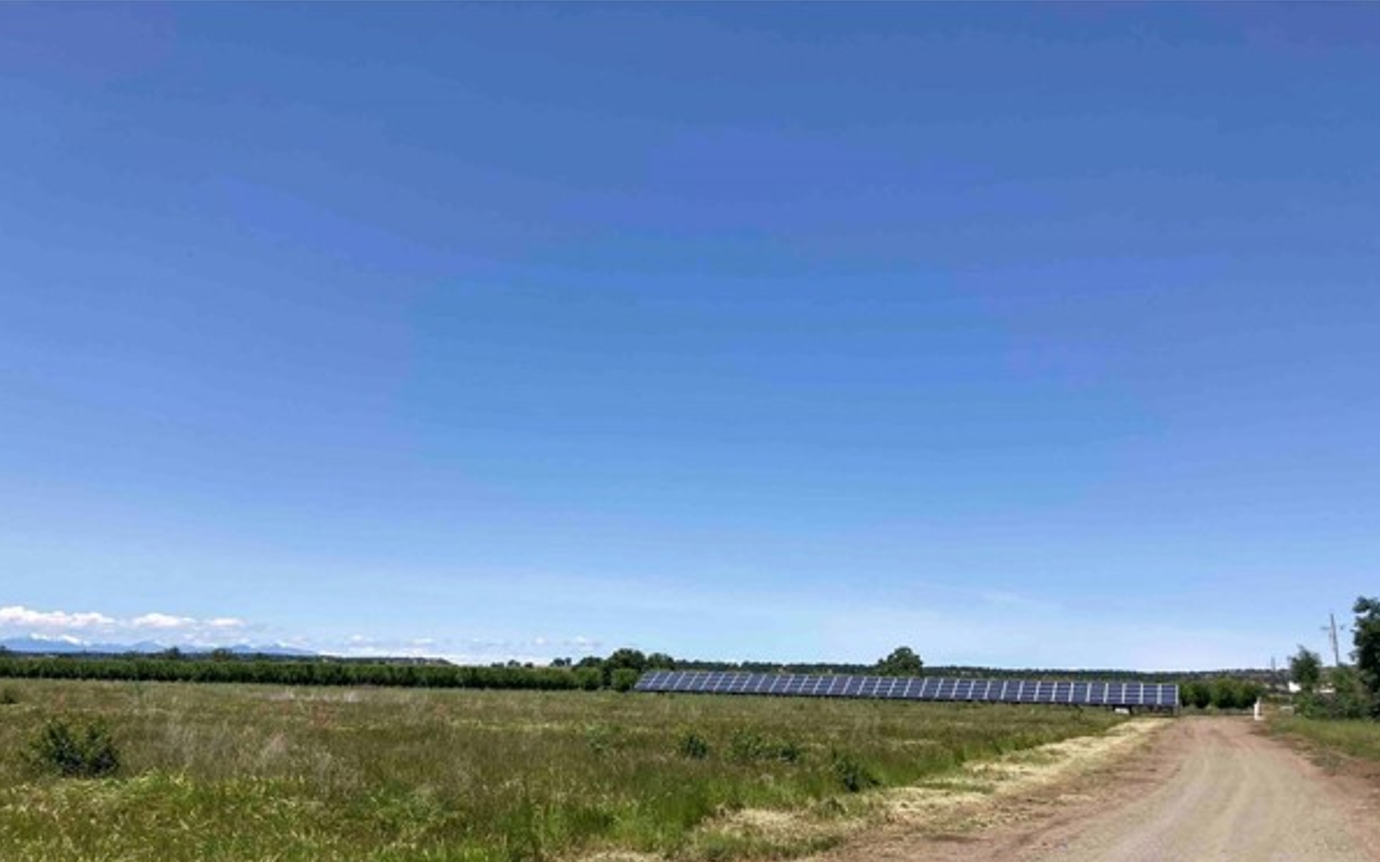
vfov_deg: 39.1
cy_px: 555
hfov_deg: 59.7
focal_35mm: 32
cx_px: 697
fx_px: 1203
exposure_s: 1/2703
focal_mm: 3.99
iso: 20
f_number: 1.8
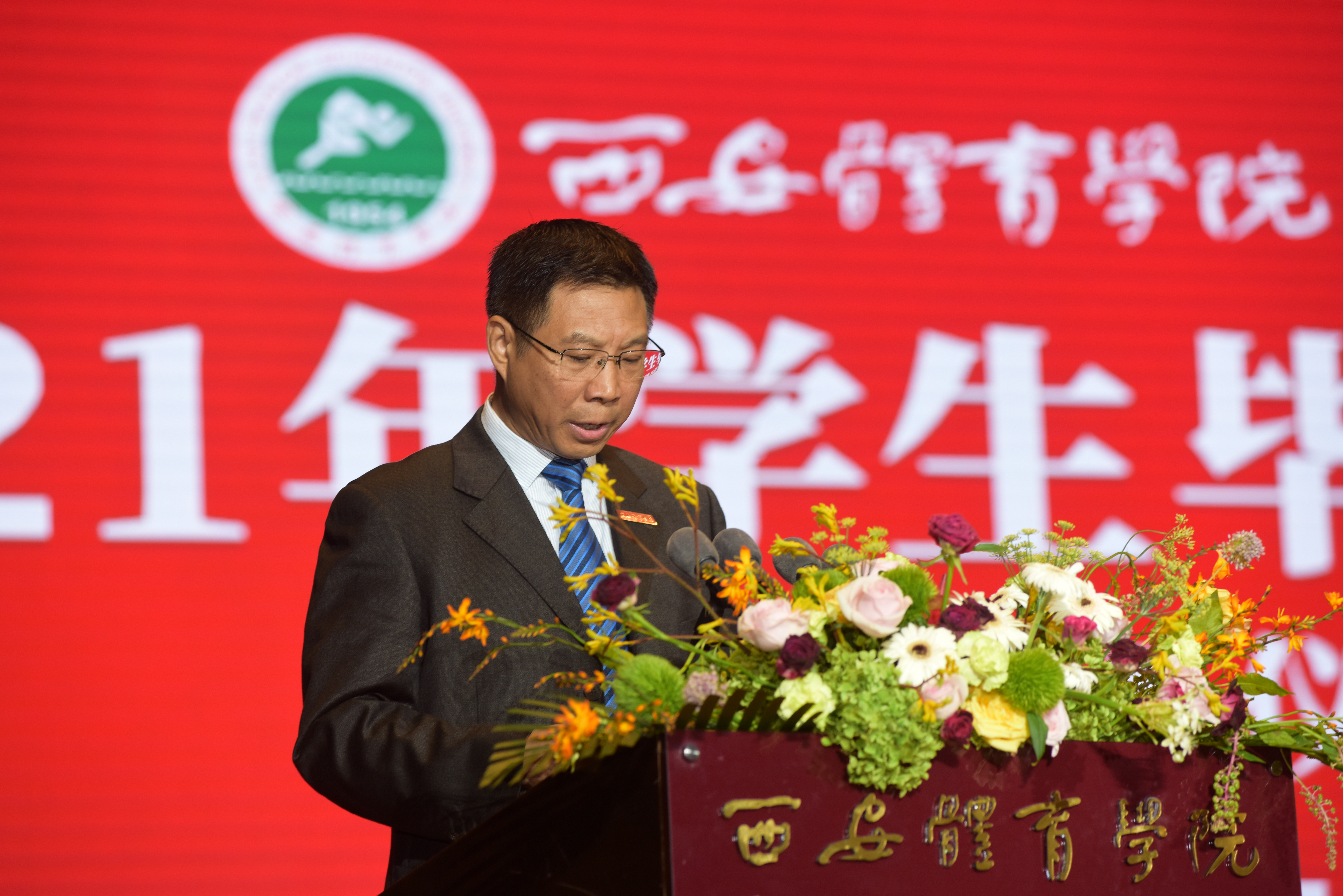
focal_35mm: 125
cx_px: 672
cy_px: 448
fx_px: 4664
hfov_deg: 16.4
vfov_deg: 11.0
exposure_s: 1/60
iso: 500
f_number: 5
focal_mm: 125
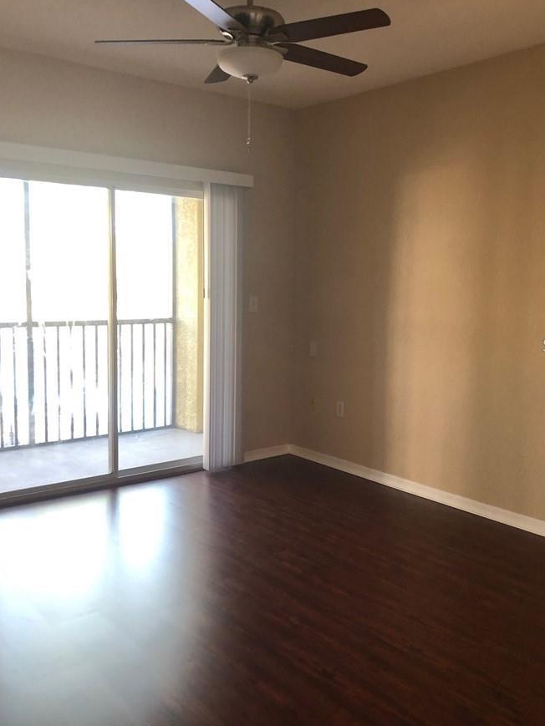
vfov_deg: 55.3
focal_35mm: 33
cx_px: 301
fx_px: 693
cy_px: 345
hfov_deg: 42.9
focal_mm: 3.99
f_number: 1.8
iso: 40
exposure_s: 1/17
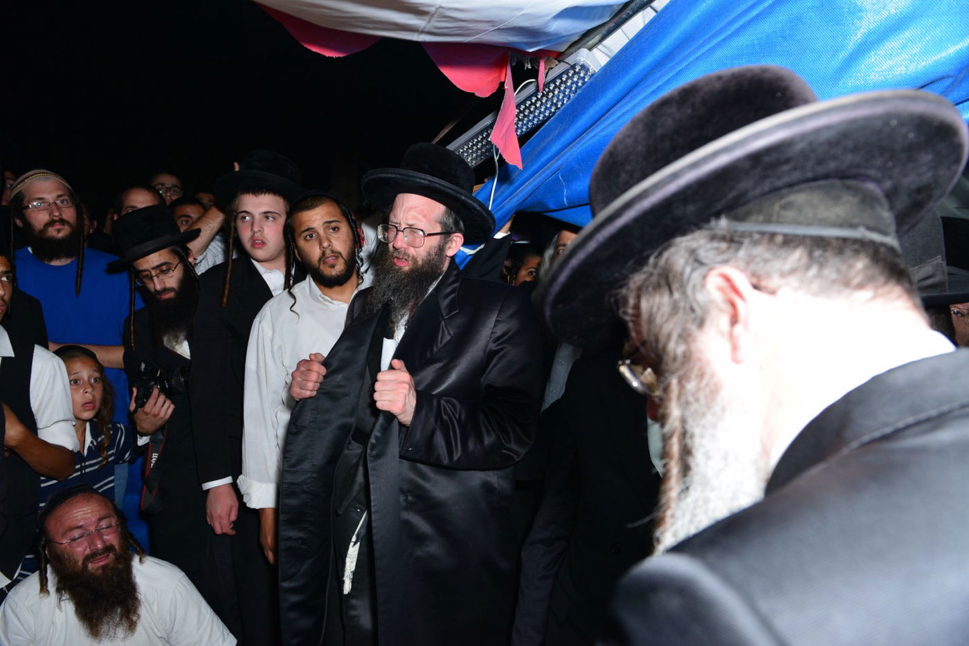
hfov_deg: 73.7
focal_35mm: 24
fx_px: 646
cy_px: 323
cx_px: 484
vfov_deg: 53.2
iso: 1000
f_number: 5
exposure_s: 1/125
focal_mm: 24
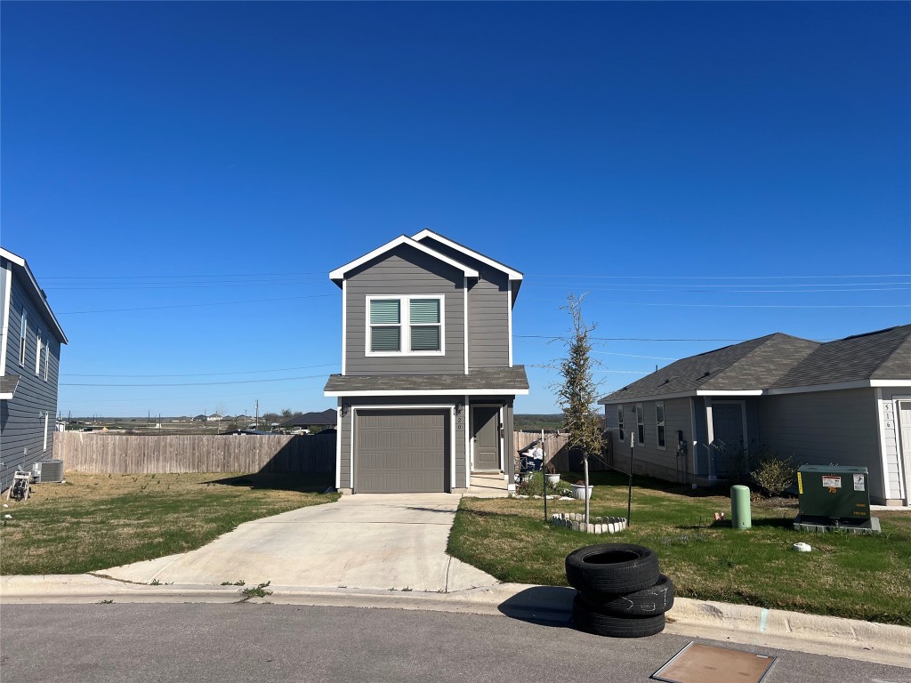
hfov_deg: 67.3
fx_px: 684
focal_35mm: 26
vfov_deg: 53.1
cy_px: 342
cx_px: 456
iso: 50
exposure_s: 1/6993
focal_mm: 5.7
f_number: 1.5
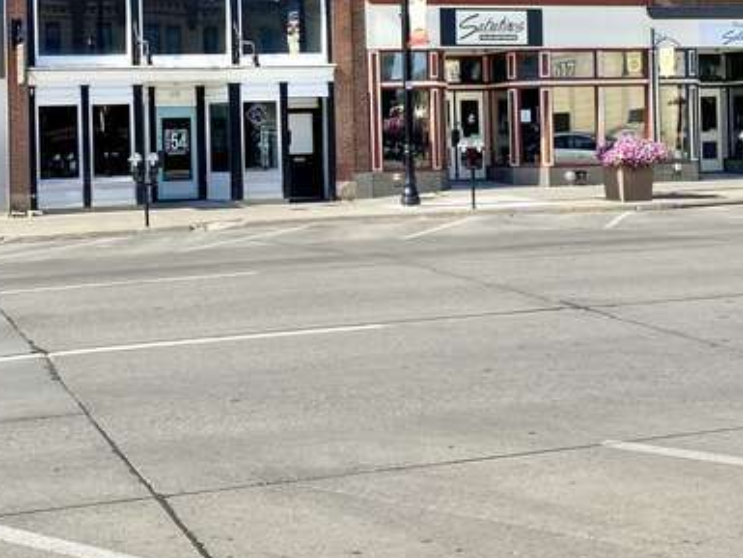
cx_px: 220
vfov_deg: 26.1
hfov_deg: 35.0
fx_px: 1159
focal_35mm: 54
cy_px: 52
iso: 32
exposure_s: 1/1608
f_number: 1.8
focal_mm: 4.25
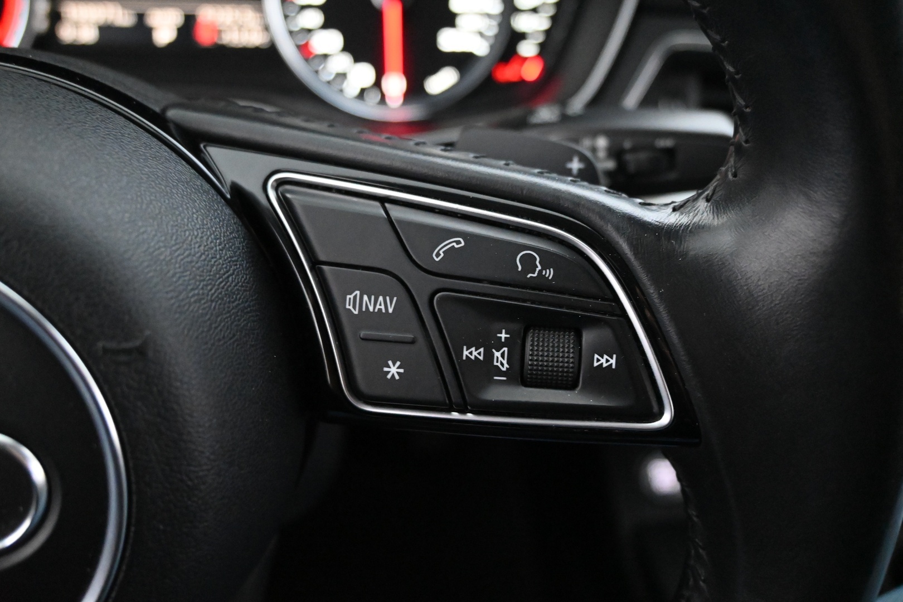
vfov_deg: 41.7
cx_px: 452
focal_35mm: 32
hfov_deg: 59.5
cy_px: 301
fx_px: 790
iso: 9000
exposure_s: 1/30
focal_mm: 21
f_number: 4
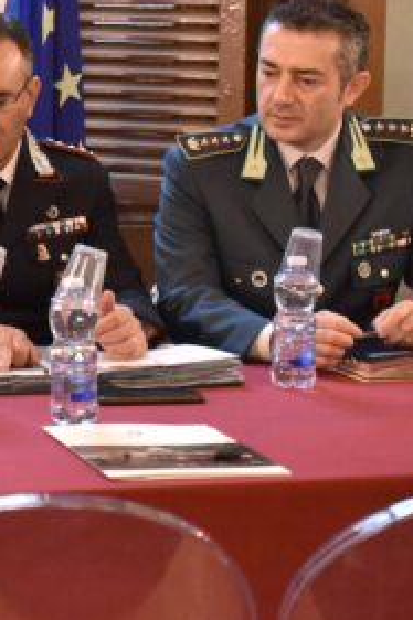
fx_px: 2119
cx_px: -163
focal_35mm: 123
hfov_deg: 10.8
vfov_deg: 16.6
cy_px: 178
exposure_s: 1/80
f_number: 3.2
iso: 4000
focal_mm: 46
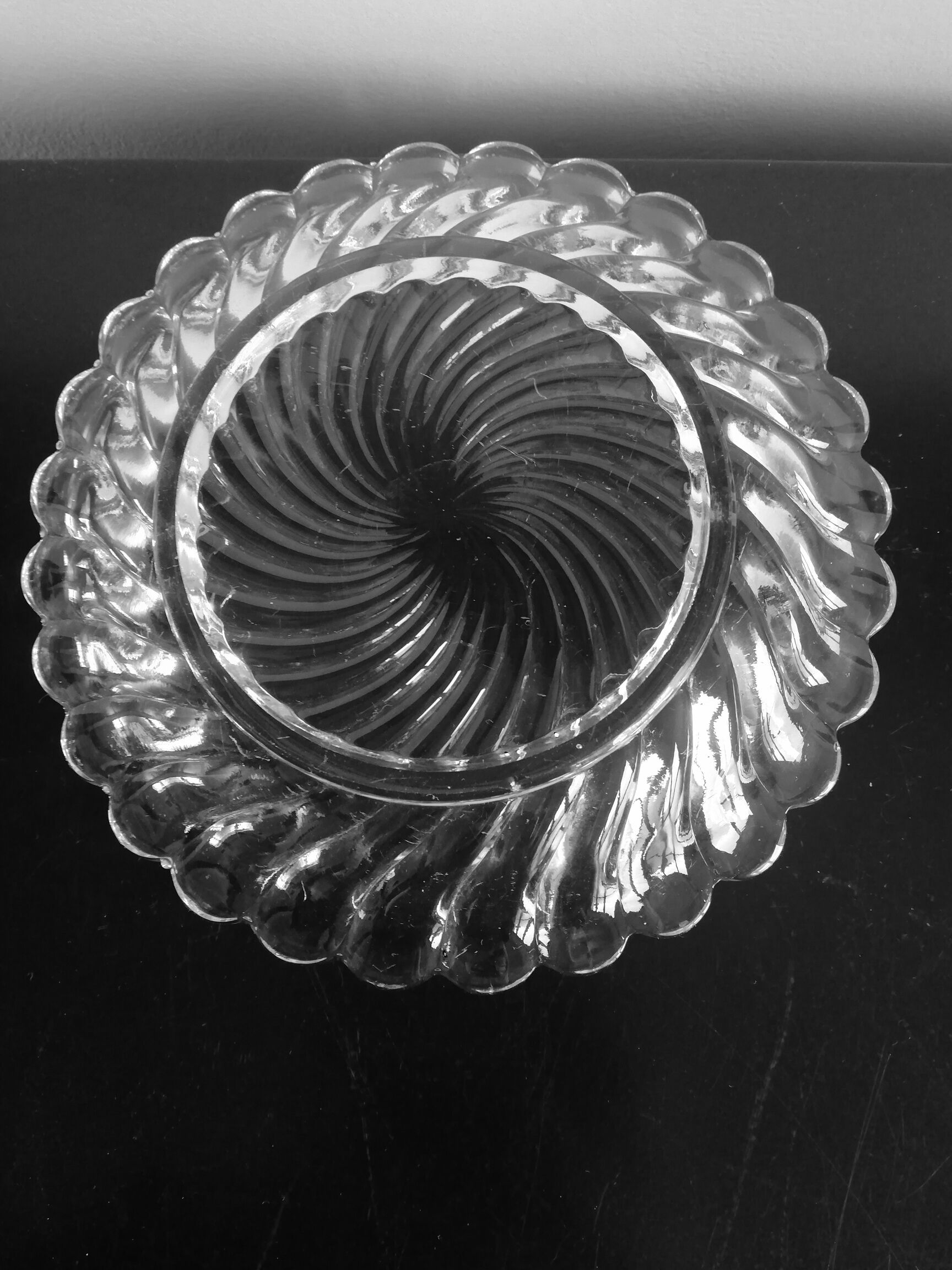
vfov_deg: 67.3
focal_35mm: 26
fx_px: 953
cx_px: 476
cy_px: 635
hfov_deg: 53.1
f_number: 2.2
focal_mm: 3.81
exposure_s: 1/33.3
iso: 250
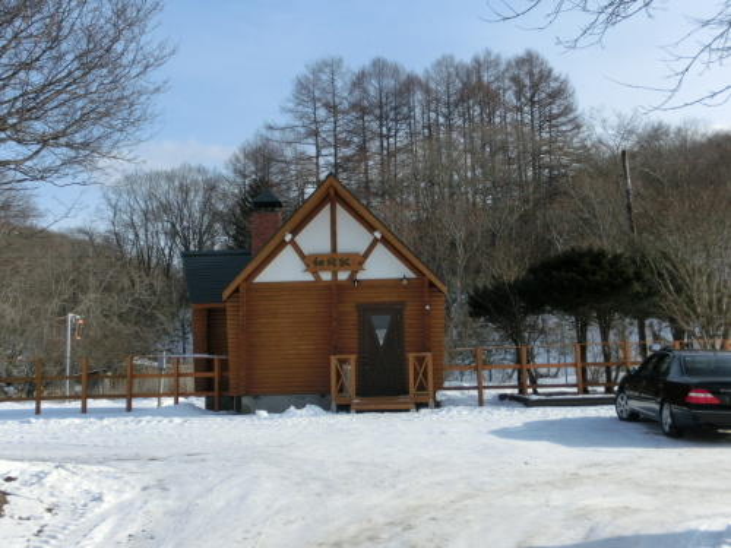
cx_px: 366
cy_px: 274
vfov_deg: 36.0
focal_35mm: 40
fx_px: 845
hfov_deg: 46.8
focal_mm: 7.15
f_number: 4
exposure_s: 1/800
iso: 80
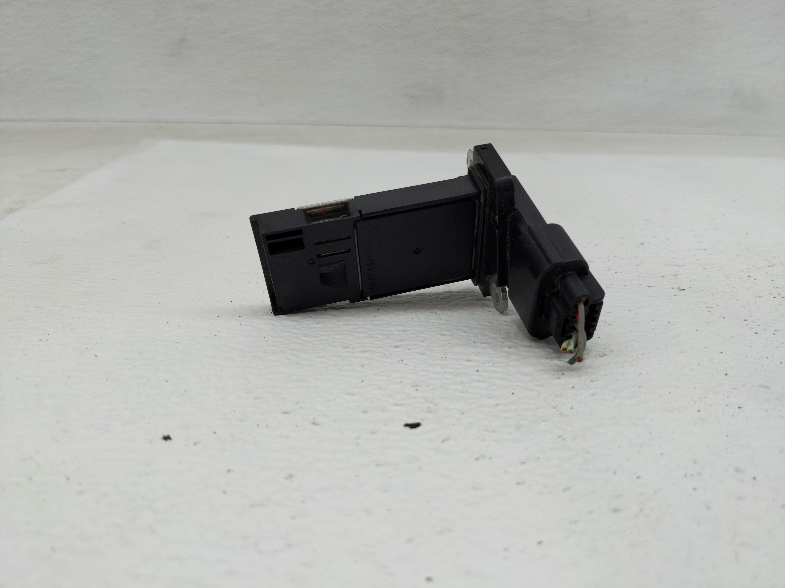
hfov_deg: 69.4
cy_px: 294
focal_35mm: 25
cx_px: 392
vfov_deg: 54.9
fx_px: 567
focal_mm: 4.38
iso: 64
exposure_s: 1/120
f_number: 1.73
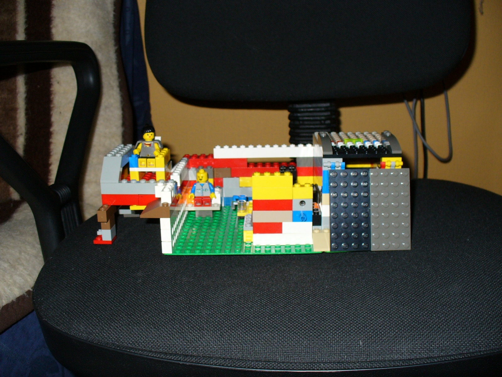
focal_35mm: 37
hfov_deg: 50.1
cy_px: 188
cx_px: 251
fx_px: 537
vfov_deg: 38.7
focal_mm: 6.1
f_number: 2.8
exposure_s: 1/60
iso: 100
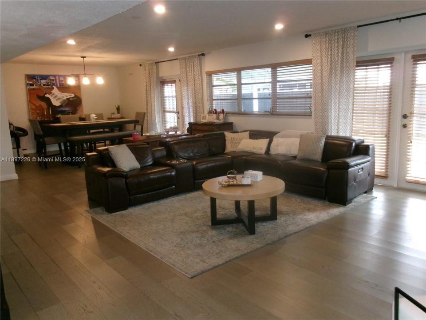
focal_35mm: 28
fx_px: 345
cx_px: 213
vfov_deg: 49.7
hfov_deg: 63.4
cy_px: 160
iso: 400
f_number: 3.9
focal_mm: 5.1
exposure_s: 1/34
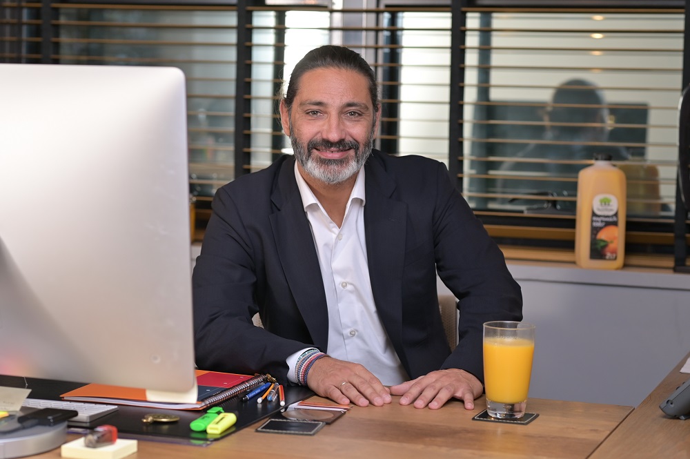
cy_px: 230
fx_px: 1628
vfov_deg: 16.0
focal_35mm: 85
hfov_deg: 23.9
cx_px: 345
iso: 500
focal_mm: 85
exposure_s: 1/125
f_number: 4
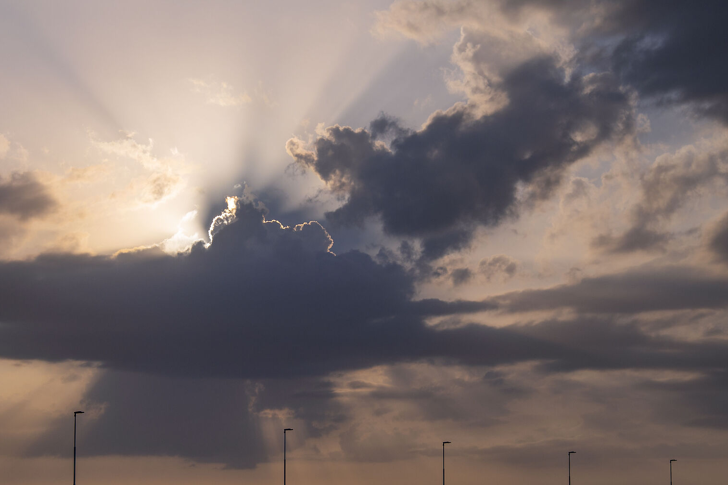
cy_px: 238
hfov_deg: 22.0
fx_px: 1859
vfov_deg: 14.8
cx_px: 219
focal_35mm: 92
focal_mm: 58
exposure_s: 1/5000
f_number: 5
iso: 100
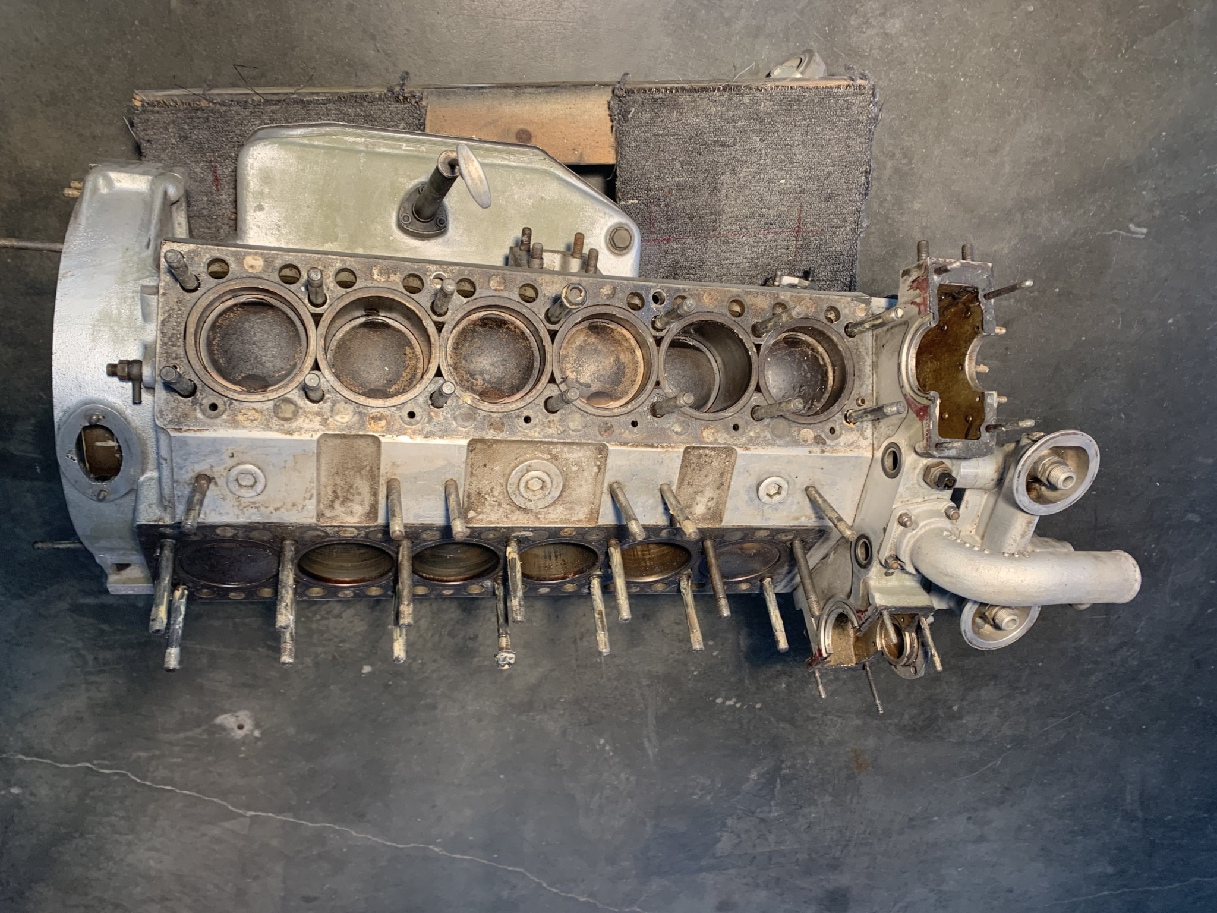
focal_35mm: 26
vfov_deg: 53.1
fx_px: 914
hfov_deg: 67.3
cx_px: 608
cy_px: 456
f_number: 1.8
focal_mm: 4.25
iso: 80
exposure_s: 1/60
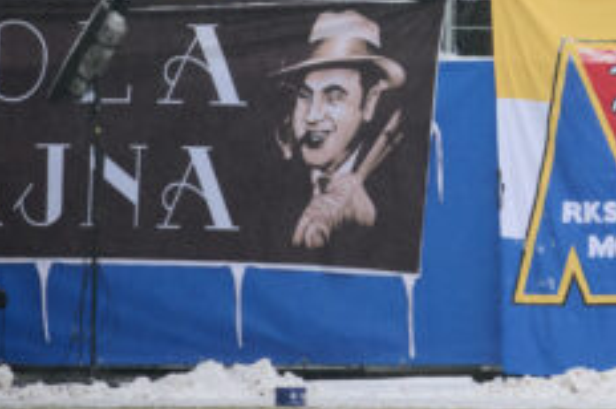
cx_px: 919
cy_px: -242
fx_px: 17002
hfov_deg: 2.1
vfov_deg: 1.4
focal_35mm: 995
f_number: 2.8
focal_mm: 300
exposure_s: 1/1250
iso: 250
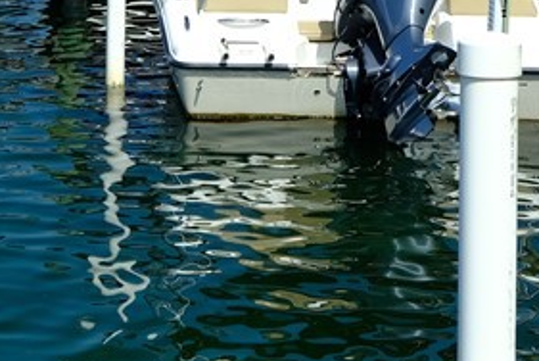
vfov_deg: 8.2
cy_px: -117
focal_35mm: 166
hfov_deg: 12.1
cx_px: -130
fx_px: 2488
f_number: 5.6
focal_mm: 28.9
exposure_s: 1/250
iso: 200
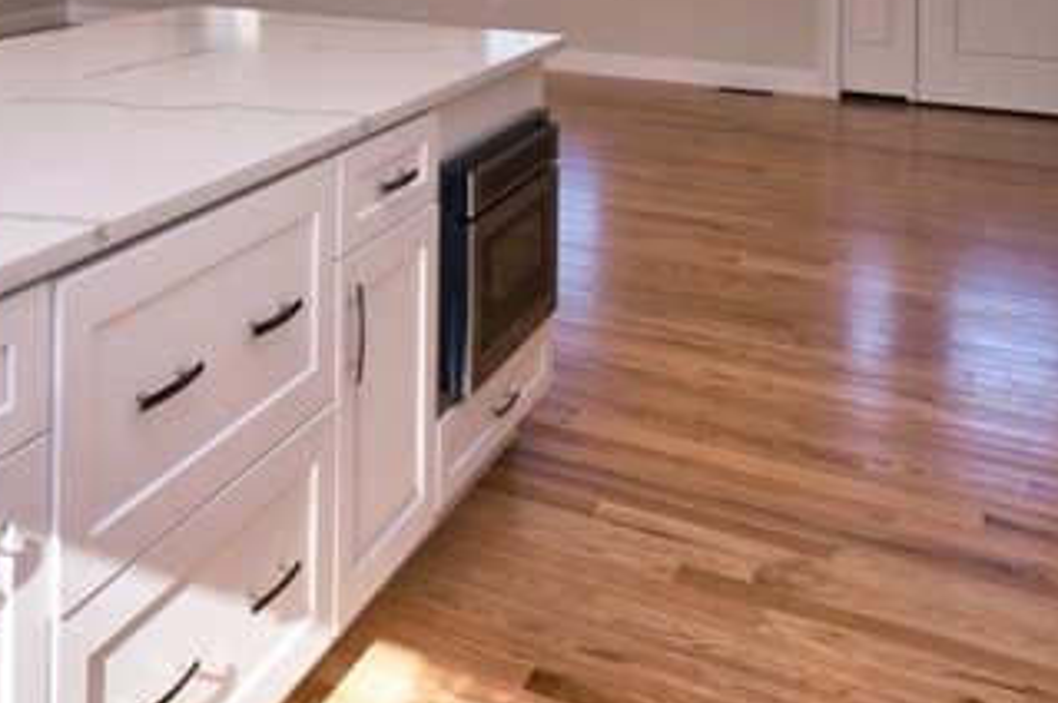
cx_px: 3
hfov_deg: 38.7
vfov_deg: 26.2
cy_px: -167
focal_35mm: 45
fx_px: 1321
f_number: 3.5
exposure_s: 1/160
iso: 100
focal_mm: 14
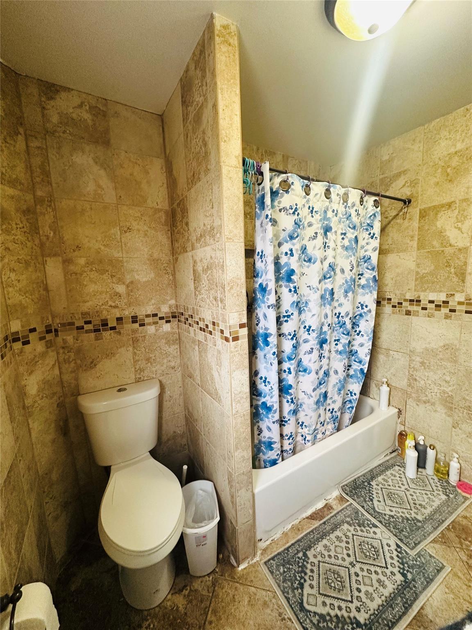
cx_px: 236
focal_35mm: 14
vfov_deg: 102.1
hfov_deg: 85.7
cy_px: 315
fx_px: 255
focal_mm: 2.22
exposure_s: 1/60
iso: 250
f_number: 2.2
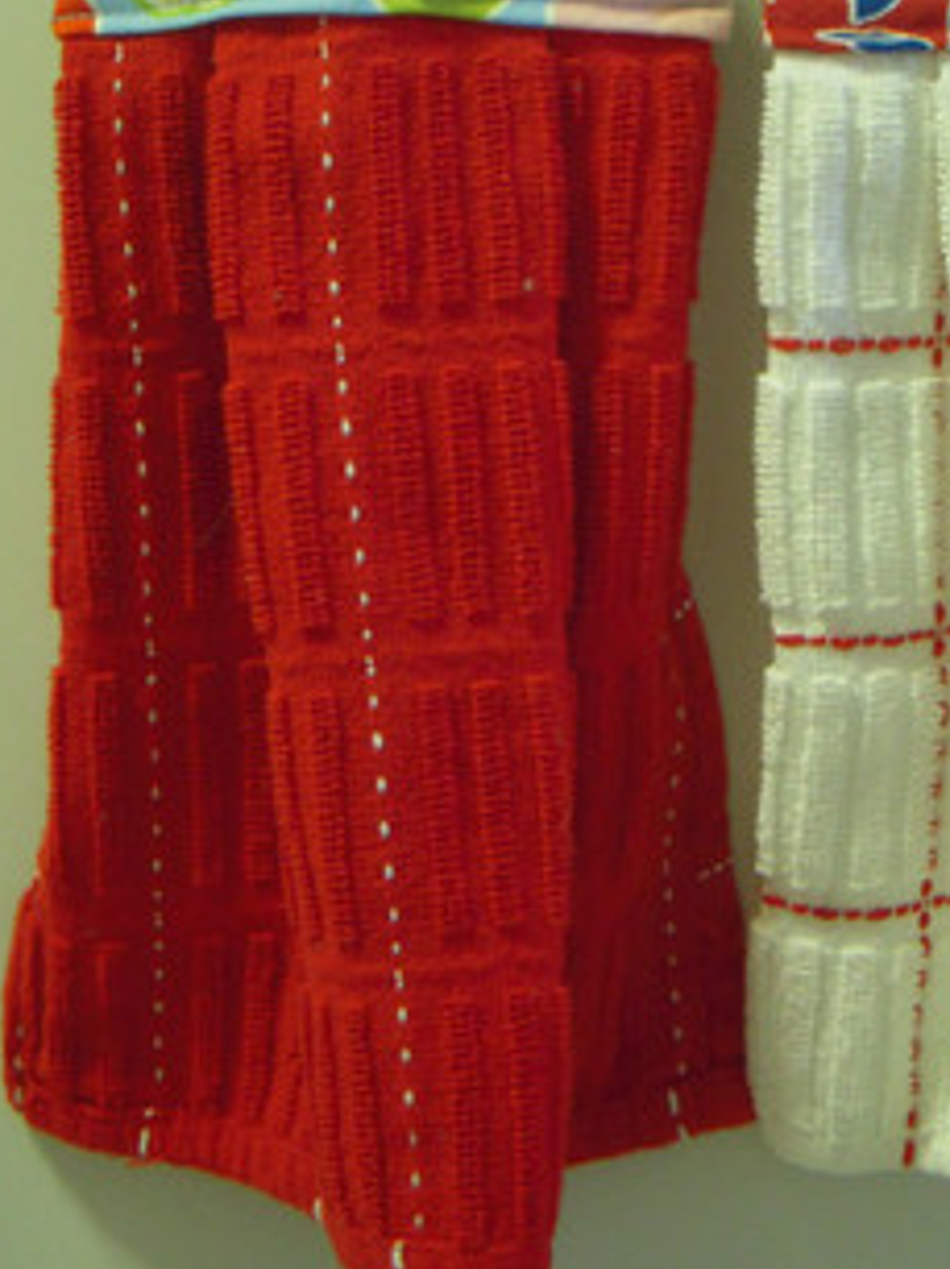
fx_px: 3005
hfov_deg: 17.8
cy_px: 400
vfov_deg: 23.7
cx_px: 743
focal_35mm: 82
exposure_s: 1/8
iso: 320
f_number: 3.4
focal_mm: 7.9
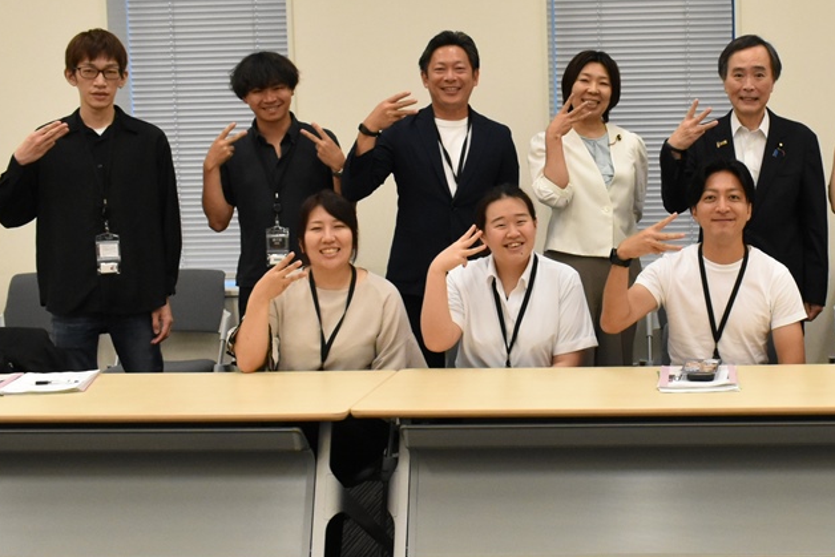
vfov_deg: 30.5
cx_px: 640
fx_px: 1021
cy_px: 298
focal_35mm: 44
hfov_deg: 42.9
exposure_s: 1/160
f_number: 6.3
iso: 2500
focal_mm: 18
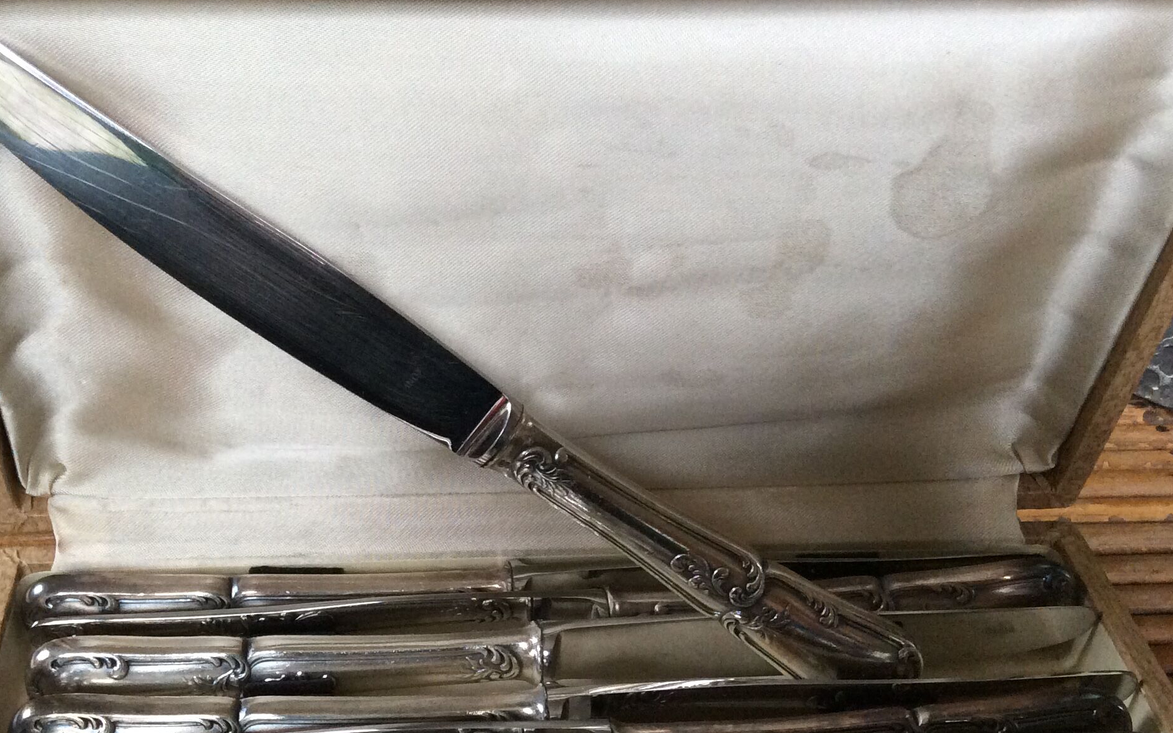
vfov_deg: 27.2
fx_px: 1502
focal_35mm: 47
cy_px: 519
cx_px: 480
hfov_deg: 42.5
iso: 160
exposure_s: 1/25
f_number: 2.4
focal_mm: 3.3
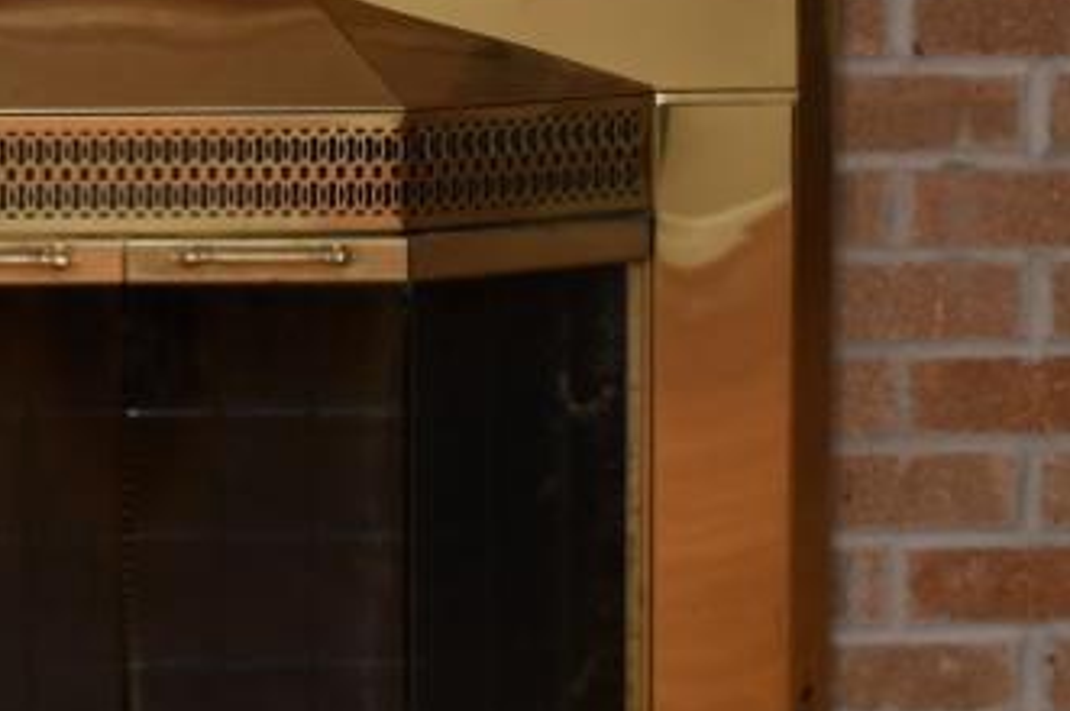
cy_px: -170
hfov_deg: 10.6
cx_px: -84
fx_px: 5701
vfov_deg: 7.1
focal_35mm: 192
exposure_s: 1/125
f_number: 2.8
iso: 800
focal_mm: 31
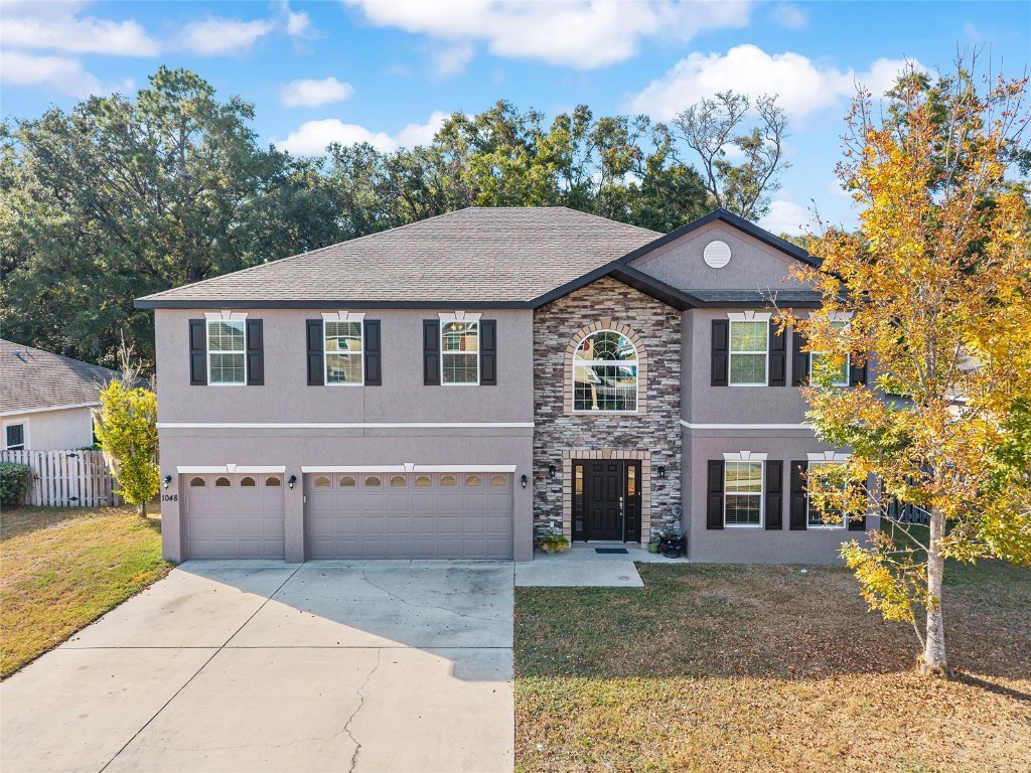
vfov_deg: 56.8
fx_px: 715
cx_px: 516
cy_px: 386
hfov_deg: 71.6
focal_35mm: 24
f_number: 1.8
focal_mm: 8.67
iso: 260
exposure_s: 1/2500
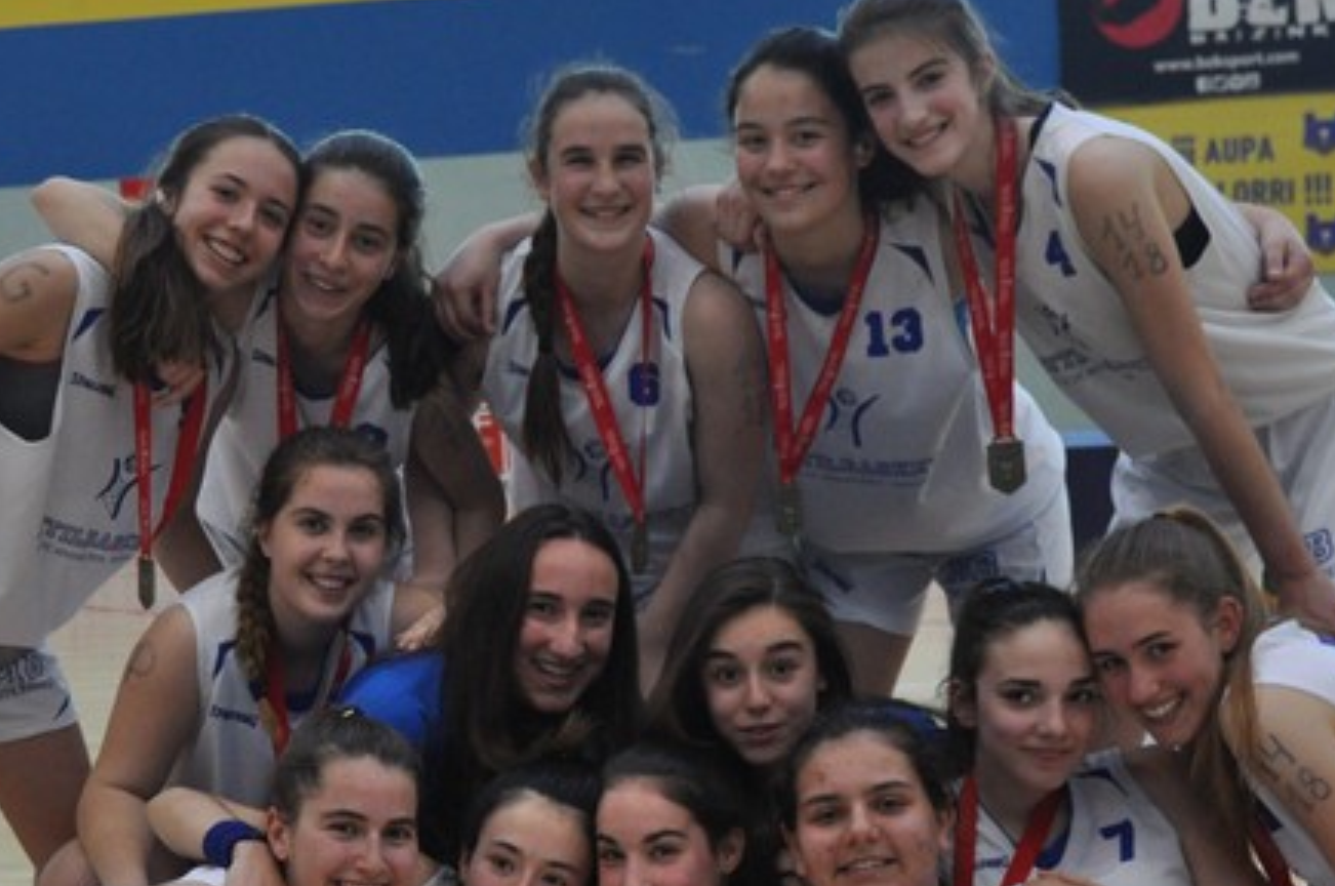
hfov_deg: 21.7
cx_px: 591
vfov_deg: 14.5
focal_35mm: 94
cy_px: 611
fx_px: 3481
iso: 1600
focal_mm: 34
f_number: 4.5
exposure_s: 1/250
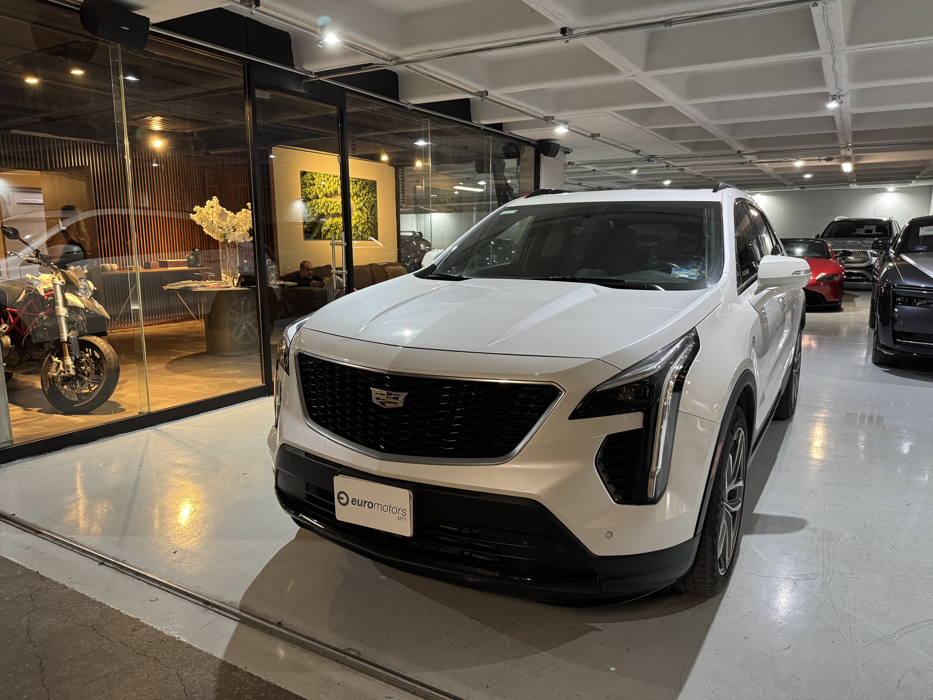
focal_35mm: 24
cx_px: 466
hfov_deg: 71.6
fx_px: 647
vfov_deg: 56.8
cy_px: 350
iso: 400
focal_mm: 6.76
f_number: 1.78
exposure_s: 1/60
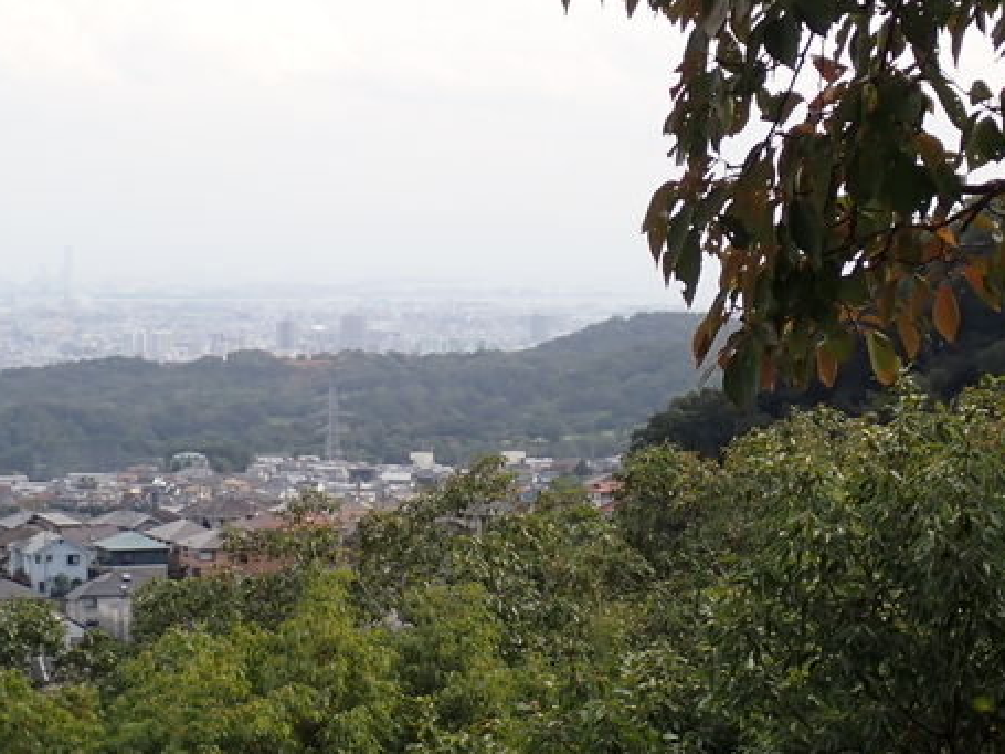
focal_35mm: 114
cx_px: 329
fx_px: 3309
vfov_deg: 13.0
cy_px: 245
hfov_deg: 17.2
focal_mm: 9.65
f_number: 4.5
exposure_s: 1/250
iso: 100
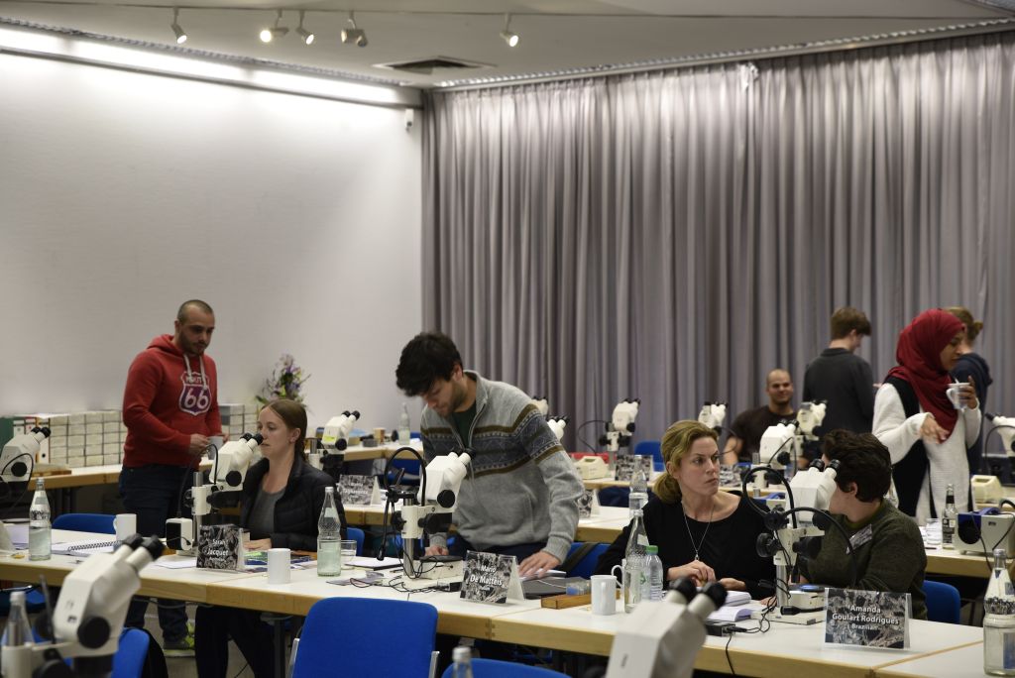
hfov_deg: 28.8
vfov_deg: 19.5
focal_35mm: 70
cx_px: 508
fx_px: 1975
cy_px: 339
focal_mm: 70
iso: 450
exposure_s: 1/60
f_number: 4
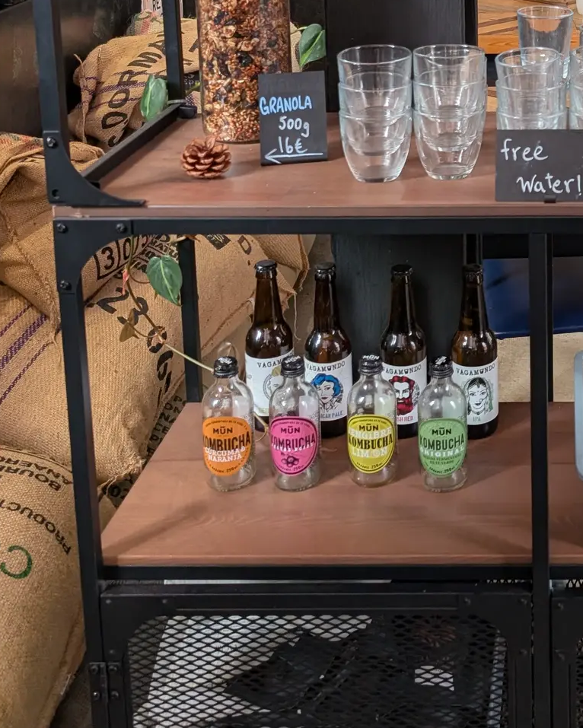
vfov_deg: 33.6
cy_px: -25
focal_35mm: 50
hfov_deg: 28.4
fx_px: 1078
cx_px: 579
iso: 39
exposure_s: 1/25.5
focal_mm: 6.9
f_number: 1.68
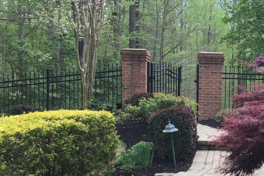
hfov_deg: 25.4
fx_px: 565
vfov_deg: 17.4
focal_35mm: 77
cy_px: 163
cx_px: 243
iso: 50
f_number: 2.2
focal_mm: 4.15
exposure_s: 1/120
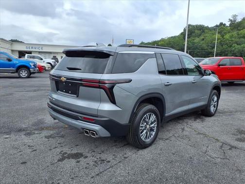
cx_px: 122
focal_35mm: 27
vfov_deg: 51.4
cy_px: 92
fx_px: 191
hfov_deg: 65.3
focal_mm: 3.58
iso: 40
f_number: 1.9
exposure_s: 1/1429
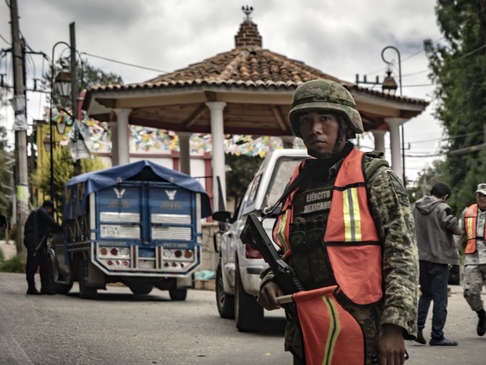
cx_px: 251
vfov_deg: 12.1
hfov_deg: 16.1
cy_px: 186
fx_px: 1713
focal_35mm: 122
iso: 400
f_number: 8
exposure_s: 1/500
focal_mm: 110
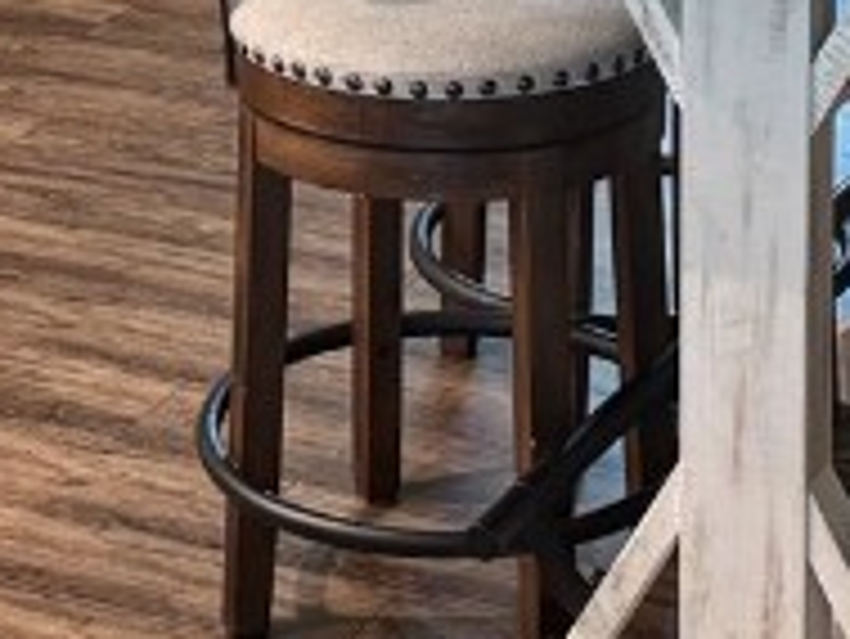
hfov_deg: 15.2
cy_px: -364
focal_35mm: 130
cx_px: 373
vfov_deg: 10.9
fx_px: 3194
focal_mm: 6.76
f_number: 1.78
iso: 400
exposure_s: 1/60
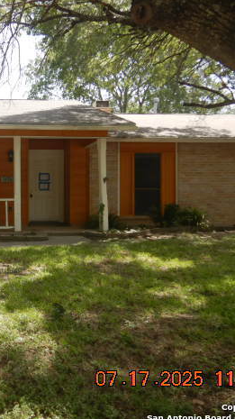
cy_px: 207
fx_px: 399
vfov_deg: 55.3
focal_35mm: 36
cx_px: 5
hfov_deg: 30.7
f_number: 2.8
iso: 125
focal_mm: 4.3
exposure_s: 1/400
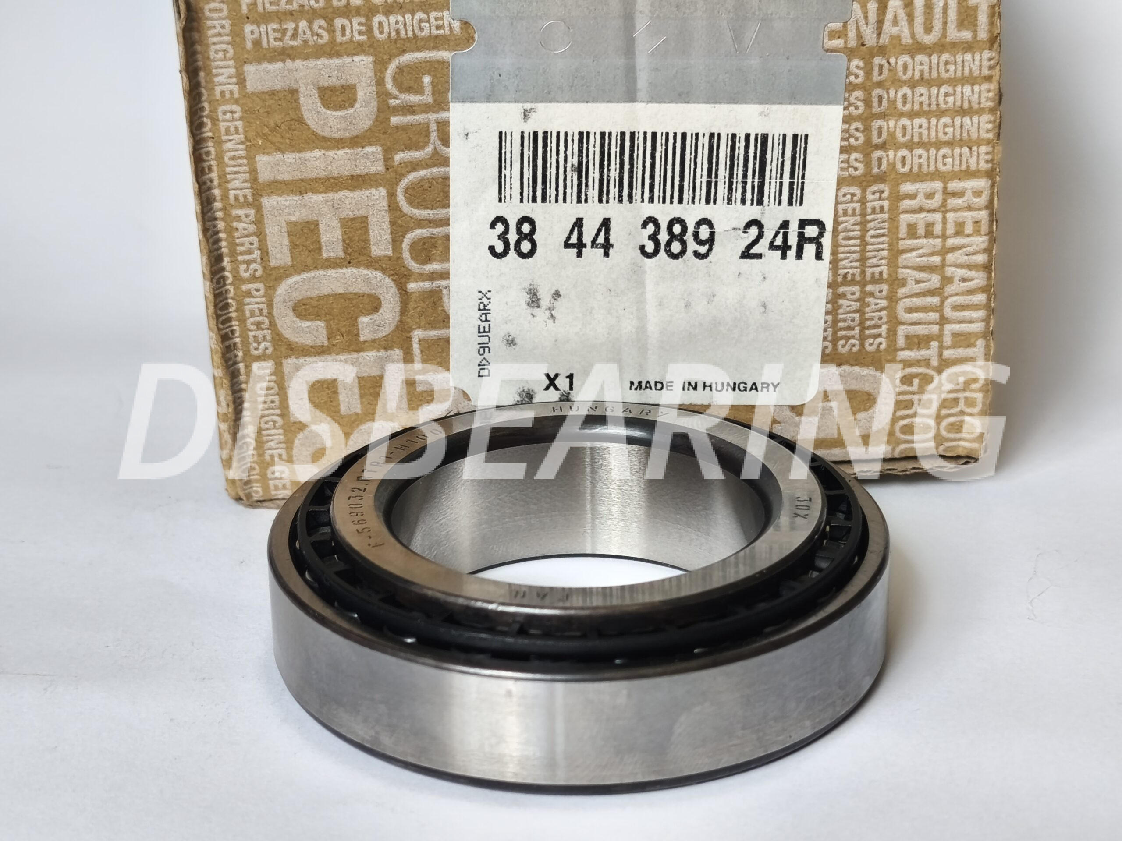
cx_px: 561
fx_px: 2236
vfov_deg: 21.3
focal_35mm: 69
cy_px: 420
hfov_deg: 28.2
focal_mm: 6.18
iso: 125
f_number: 1.65
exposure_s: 1/100
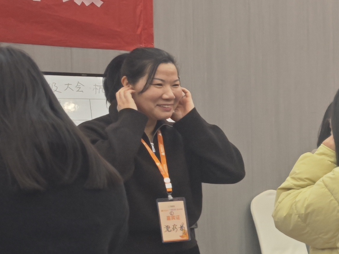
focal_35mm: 108
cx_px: 726
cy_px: 219
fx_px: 1058
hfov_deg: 14.4
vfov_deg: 13.6
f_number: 1.42
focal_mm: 6.68
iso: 125
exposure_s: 1/100
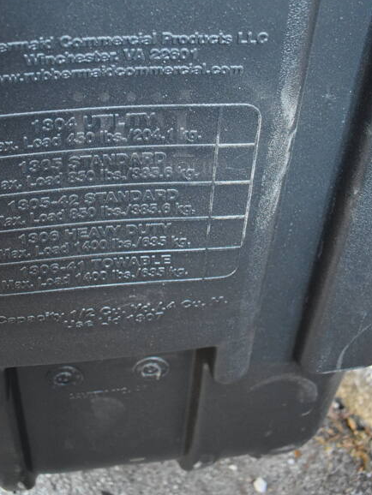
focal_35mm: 41
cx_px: 131
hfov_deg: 34.9
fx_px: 587
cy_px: 132
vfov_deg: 44.4
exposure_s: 1/125
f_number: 3.5
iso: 4000
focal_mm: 18
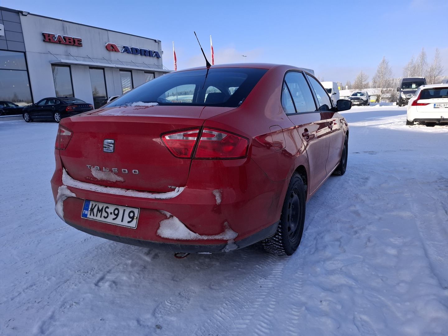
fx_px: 298
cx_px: 224
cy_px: 168
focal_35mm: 23
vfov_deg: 58.9
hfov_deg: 73.9
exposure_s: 1/1326
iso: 50
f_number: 1.8
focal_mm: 5.54
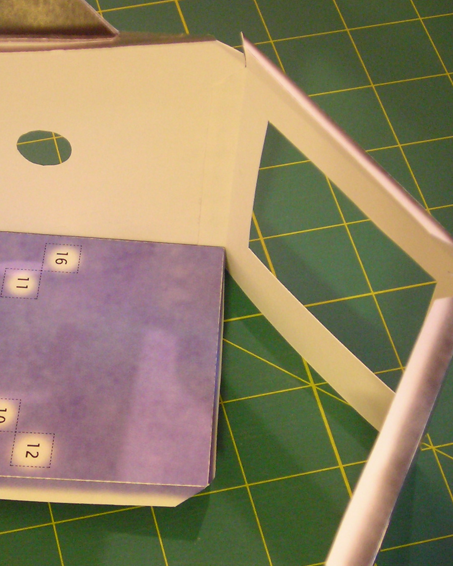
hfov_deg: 17.3
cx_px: 73
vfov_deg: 21.7
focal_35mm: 88
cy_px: 280
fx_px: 1475
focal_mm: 7.8
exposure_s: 1/2
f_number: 3.4
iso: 200
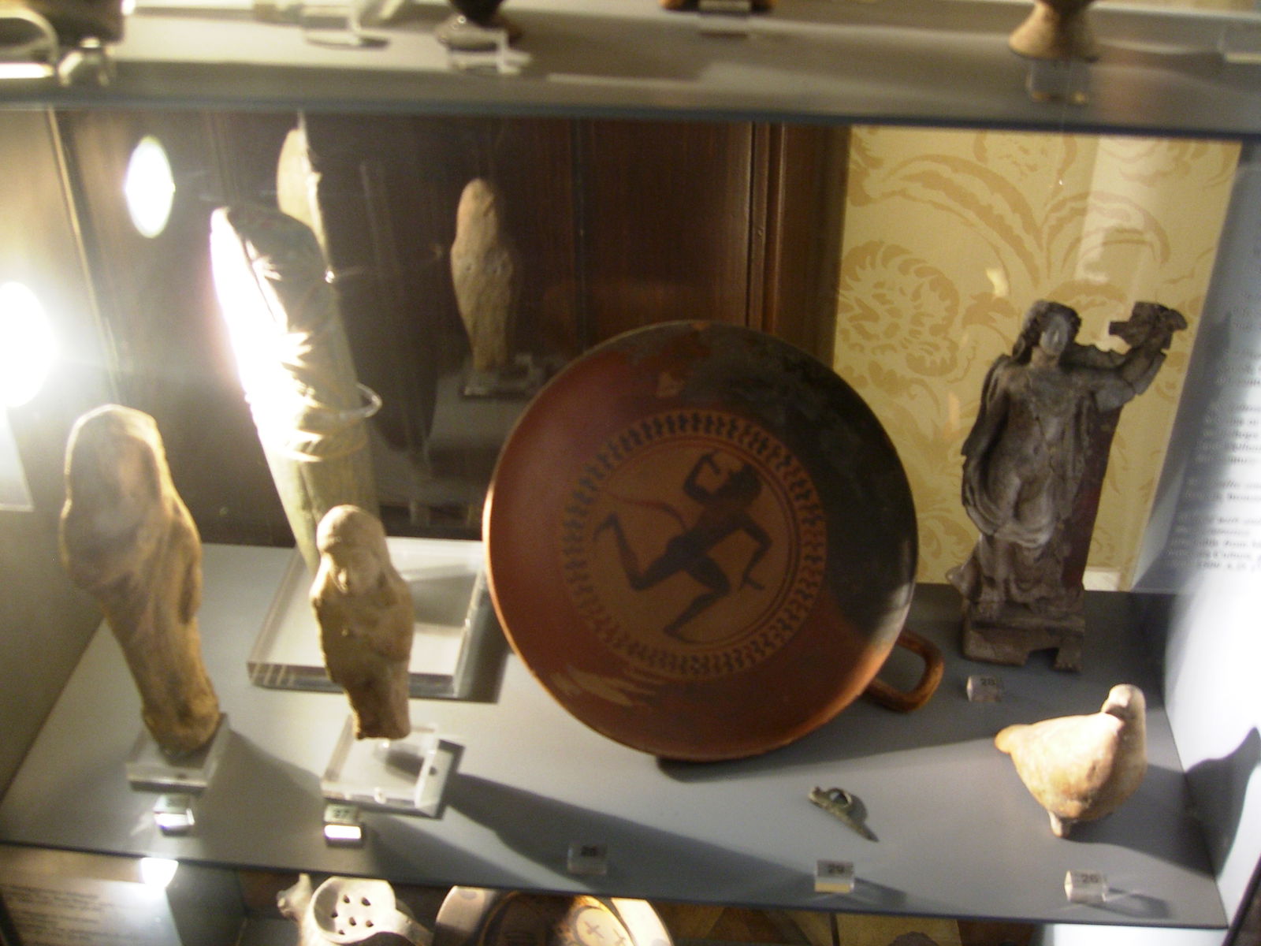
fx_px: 1384
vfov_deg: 37.7
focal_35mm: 38
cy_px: 473
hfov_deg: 49.0
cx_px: 630
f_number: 2.8
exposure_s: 1/8
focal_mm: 7.9
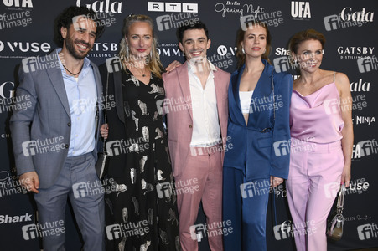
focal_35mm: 34
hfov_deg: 55.8
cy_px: 126
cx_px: 189
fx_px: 357
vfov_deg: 38.8
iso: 640
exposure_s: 1/250
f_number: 5.6
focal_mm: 34
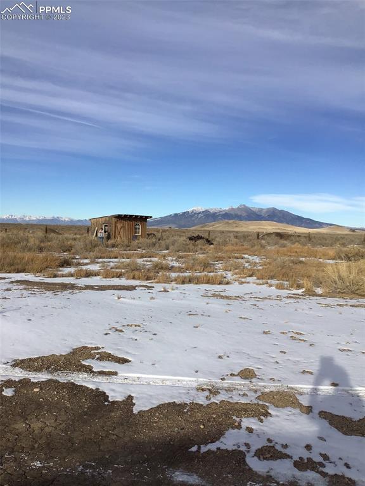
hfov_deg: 45.4
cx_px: 182
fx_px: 436
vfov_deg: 58.4
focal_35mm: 31
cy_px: 243
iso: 25
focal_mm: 3.3
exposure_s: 1/1733
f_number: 2.4
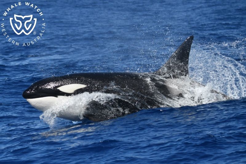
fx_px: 1776
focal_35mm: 260
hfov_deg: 7.9
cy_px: 82
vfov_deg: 5.3
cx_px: 123
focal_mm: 260
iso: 800
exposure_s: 1/8000
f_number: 5.6
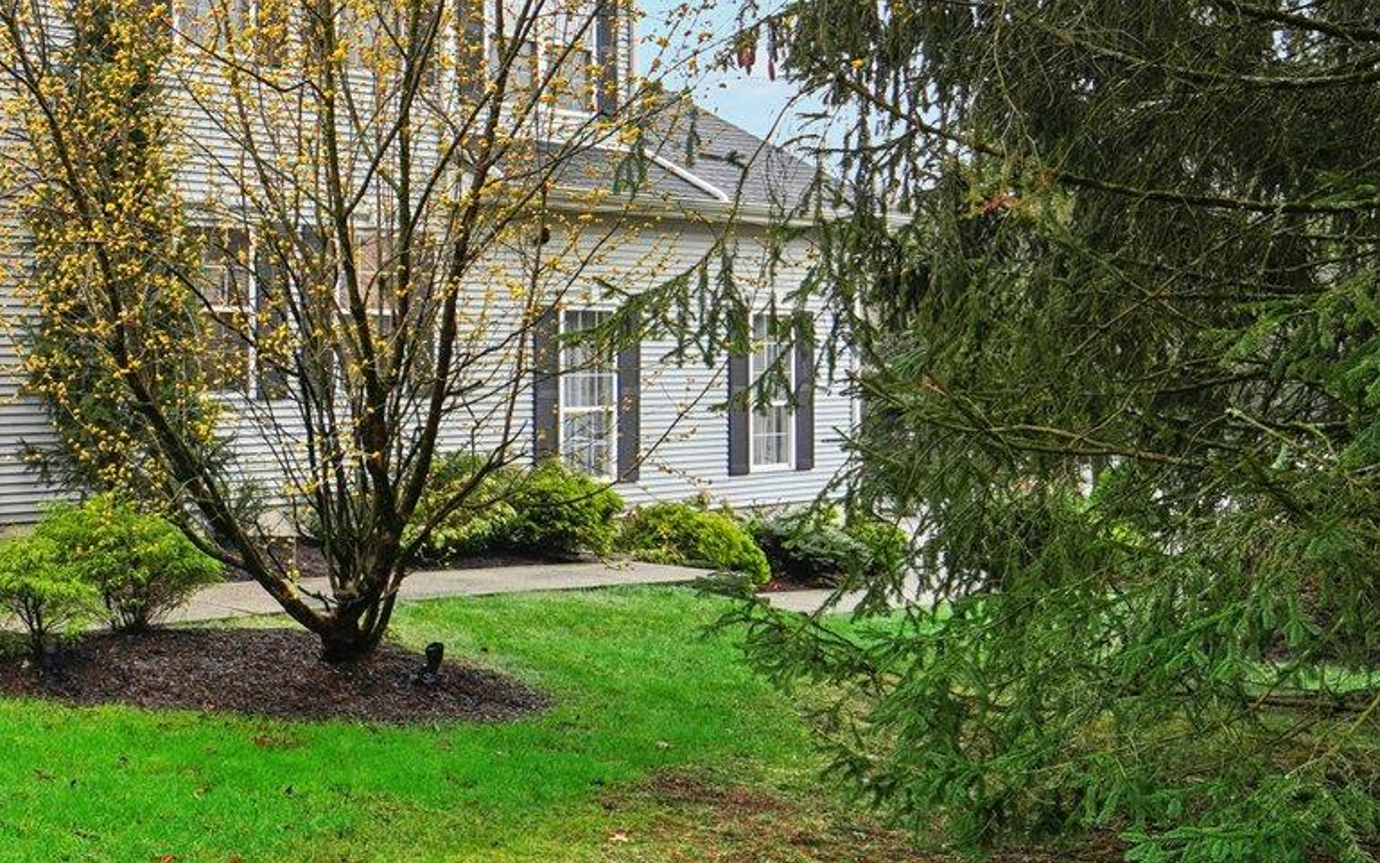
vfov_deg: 33.4
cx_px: -215
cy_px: 308
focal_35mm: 38
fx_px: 1429
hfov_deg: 39.6
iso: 400
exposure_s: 1/125
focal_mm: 14
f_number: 8
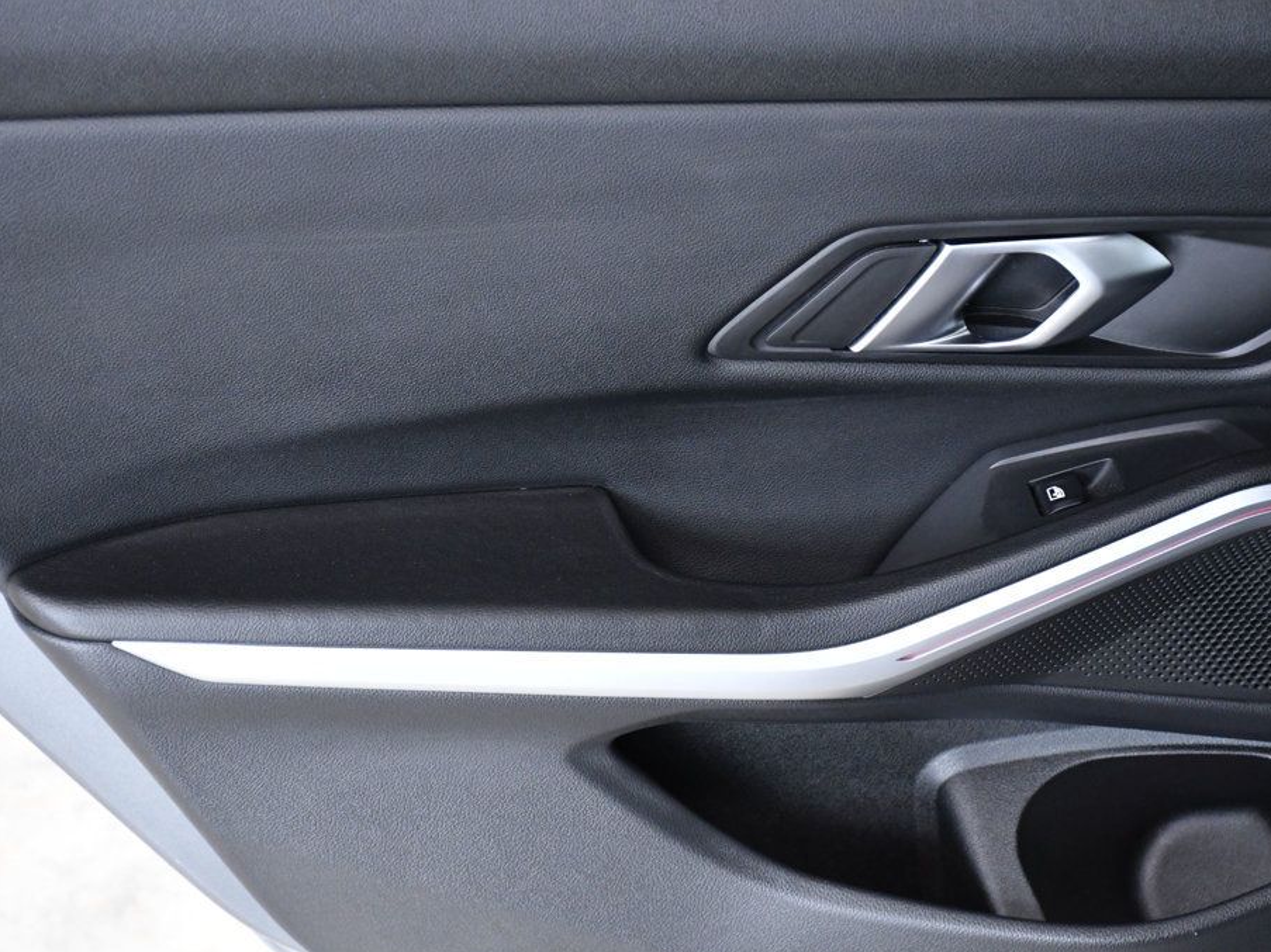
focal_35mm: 85
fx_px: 3121
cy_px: 478
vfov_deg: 17.4
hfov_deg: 23.0
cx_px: 695
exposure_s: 1/125
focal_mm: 52
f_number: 5.6
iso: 2500
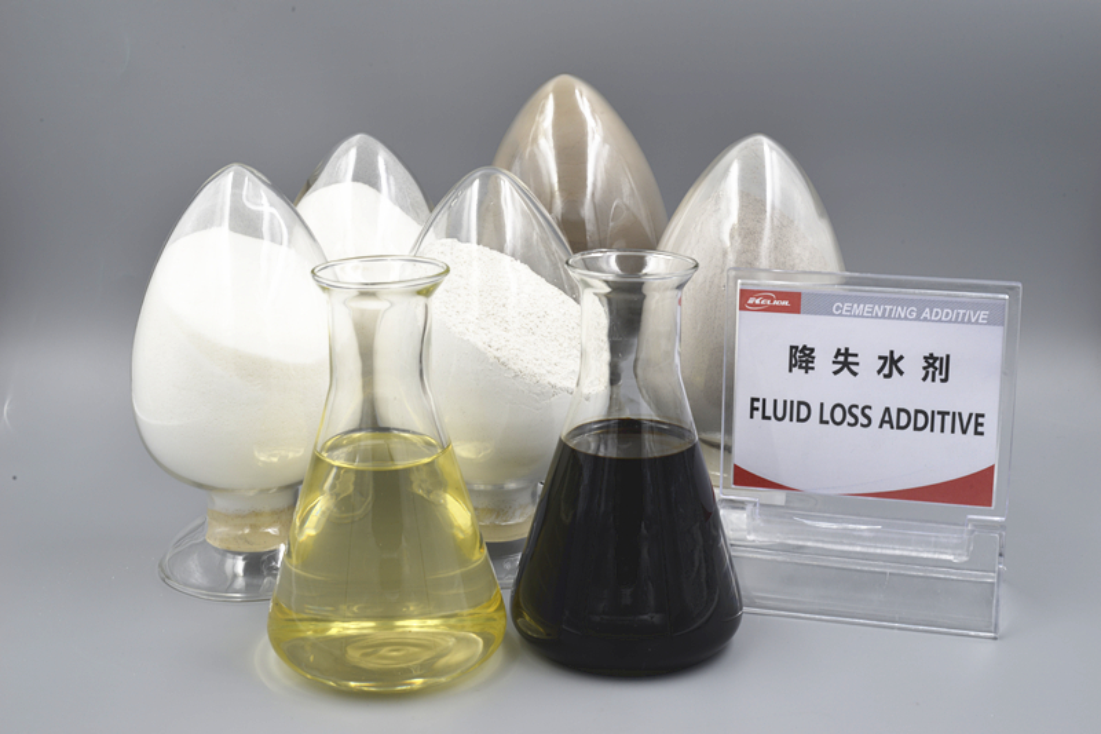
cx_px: 550
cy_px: 367
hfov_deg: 39.6
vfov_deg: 27.0
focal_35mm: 50
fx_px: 1529
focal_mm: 50
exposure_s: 1/10
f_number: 16
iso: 100
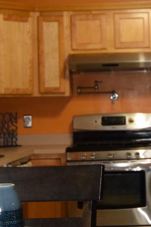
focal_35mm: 140
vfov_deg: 14.7
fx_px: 881
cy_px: 111
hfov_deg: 9.8
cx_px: 133
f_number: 5
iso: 800
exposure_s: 1/100
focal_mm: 24
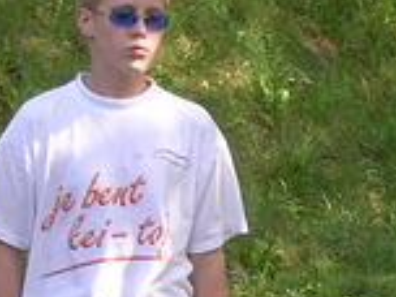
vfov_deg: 3.3
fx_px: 5182
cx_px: 539
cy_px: 333
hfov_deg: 4.4
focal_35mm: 453
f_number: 4.9
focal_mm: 17.4
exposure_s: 1/83.6
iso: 100
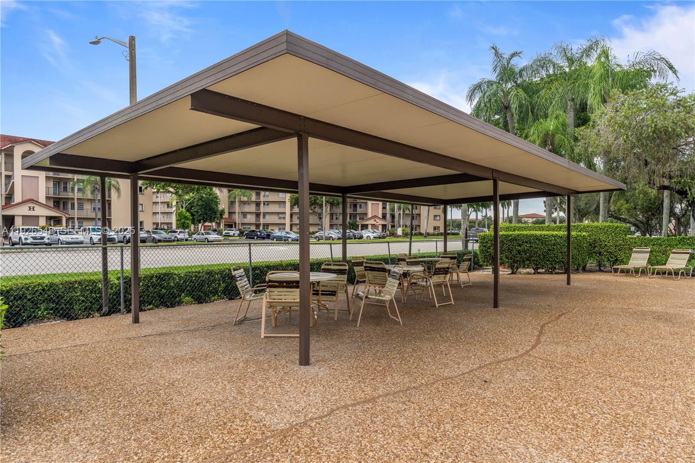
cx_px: 348
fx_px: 414
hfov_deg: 80.0
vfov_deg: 58.4
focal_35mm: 21
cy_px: 232
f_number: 10
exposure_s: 1/50
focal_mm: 14.3
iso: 125
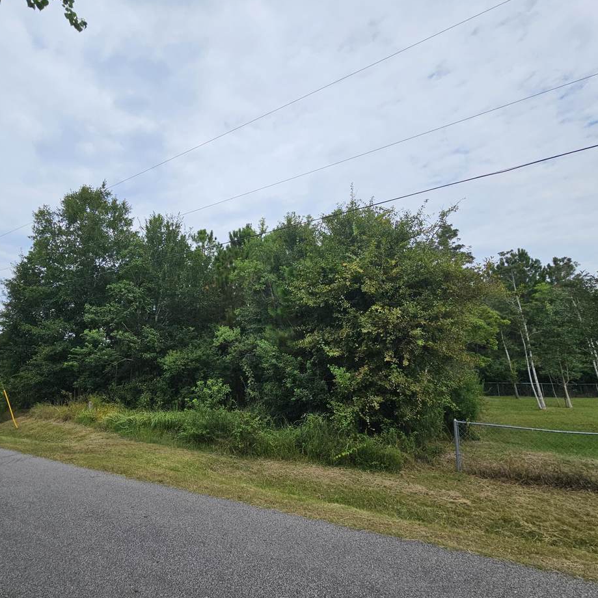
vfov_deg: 87.4
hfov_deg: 86.0
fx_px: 313
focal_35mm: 16
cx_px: 230
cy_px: 297
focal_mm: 2.2
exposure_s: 1/2993
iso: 50
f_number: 2.2
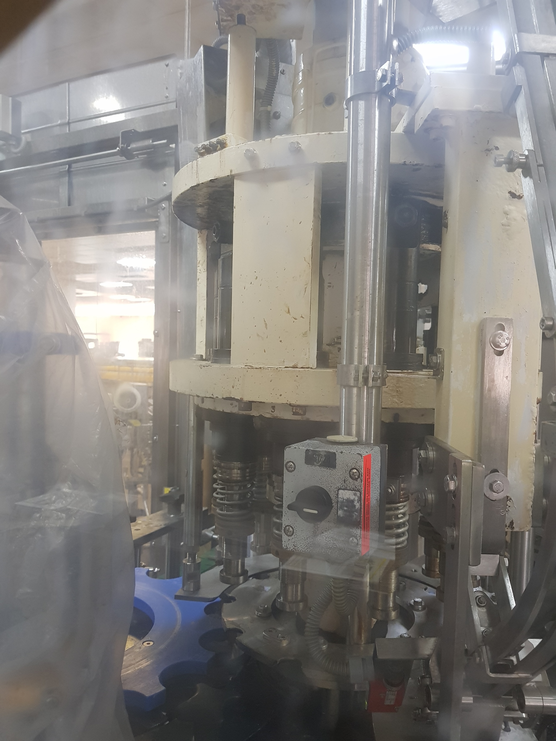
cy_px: 370
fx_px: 557
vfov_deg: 67.3
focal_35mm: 26
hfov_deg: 53.1
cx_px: 278
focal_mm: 4.3
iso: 250
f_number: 1.7
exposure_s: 1/25
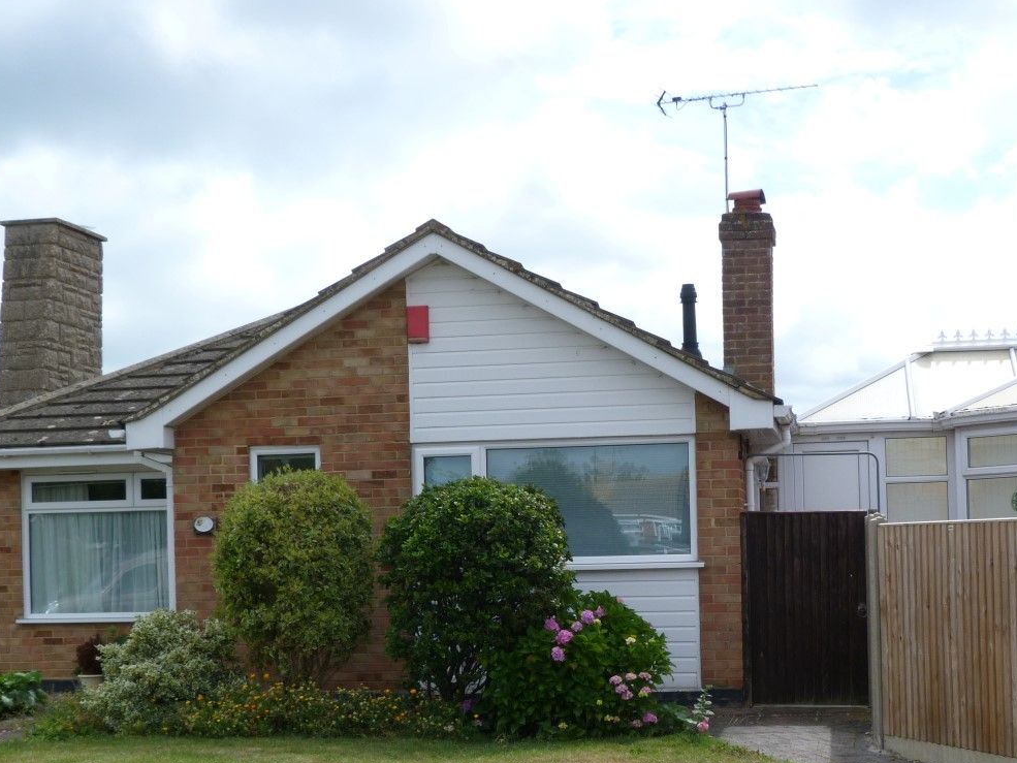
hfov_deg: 33.7
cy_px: 548
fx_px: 1675
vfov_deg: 25.4
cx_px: 567
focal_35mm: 57
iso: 80
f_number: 3.1
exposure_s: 1/800
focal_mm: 7
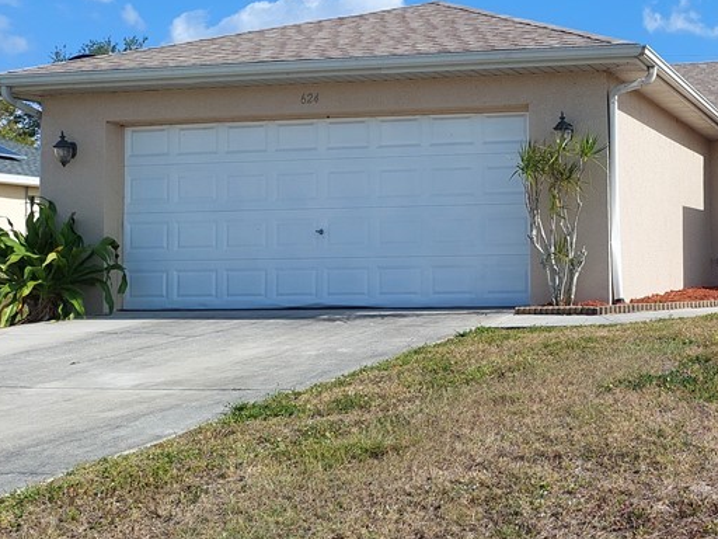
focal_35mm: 48
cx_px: 679
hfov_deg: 36.5
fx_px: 996
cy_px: 230
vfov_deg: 30.2
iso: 40
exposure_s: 1/1718
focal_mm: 5.23
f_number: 1.8
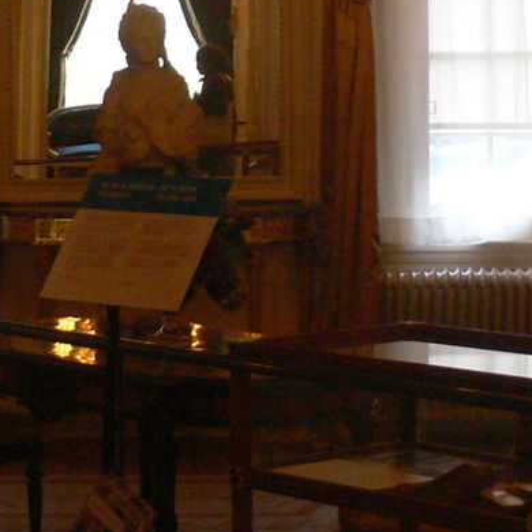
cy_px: -115
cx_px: 186
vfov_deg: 13.4
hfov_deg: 13.7
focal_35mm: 127
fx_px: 2208
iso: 200
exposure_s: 1/4
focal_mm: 7.4
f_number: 2.8
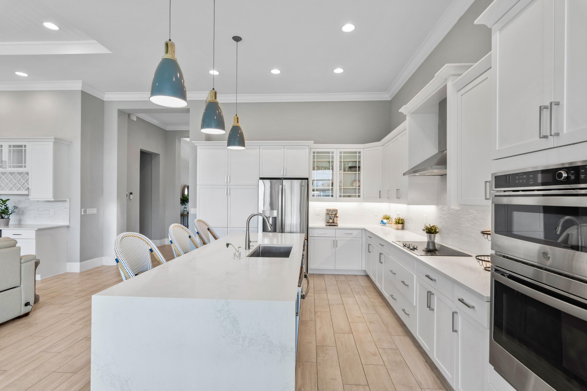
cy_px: 196
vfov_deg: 72.1
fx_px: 269
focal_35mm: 16
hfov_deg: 95.0
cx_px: 294
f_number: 6.3
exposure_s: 1/10
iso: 320
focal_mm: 11
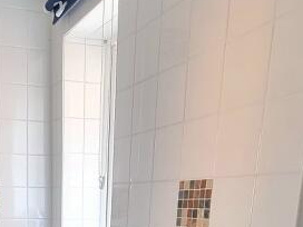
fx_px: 429
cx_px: 48
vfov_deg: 24.4
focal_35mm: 49
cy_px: 322
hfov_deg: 37.1
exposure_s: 1/50
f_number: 2.2
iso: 400
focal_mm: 2.2
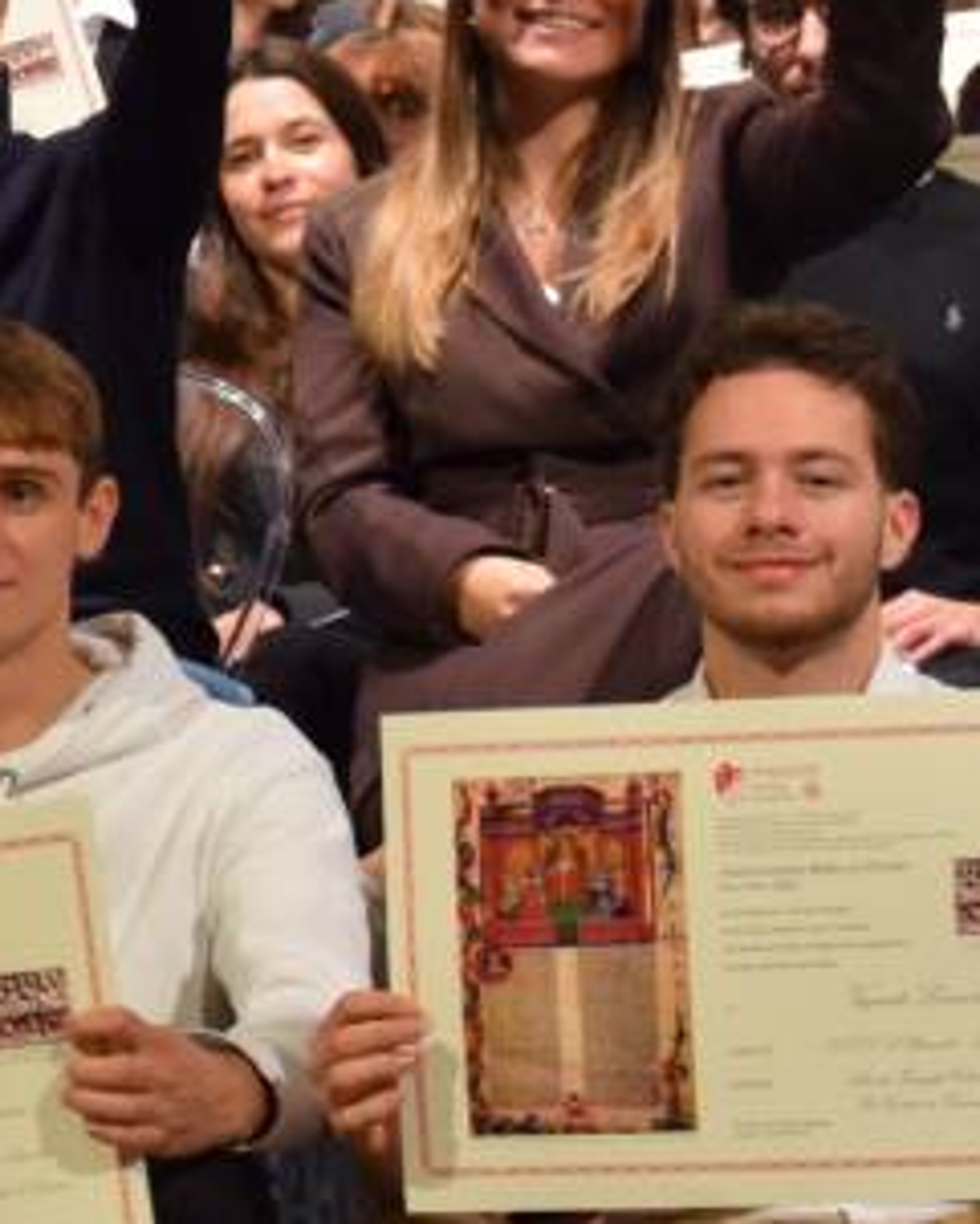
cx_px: -301
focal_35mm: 216
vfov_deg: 9.0
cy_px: 378
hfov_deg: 7.1
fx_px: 7813
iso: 1100
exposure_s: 1/60
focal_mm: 45
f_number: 4.8
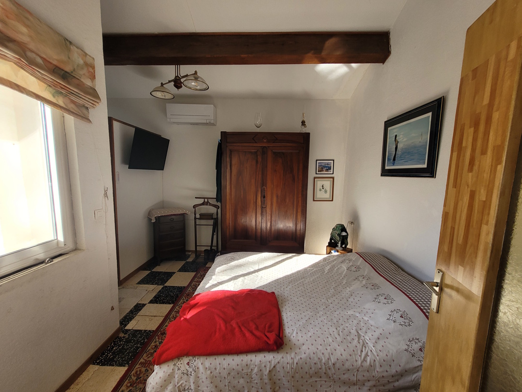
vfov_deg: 89.9
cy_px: 196
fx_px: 196
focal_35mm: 13
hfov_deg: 106.2
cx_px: 261
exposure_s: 1/100
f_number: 2.2
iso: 80
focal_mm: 1.74
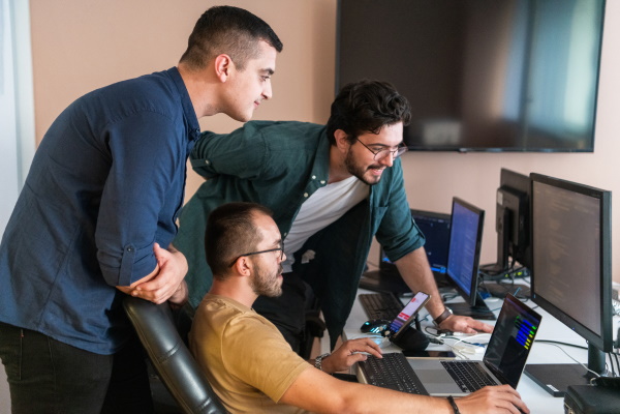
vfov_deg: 26.0
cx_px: 310
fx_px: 895
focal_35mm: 52
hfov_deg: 38.2
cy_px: 207
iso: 2000
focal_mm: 52
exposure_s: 1/200
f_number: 2.8
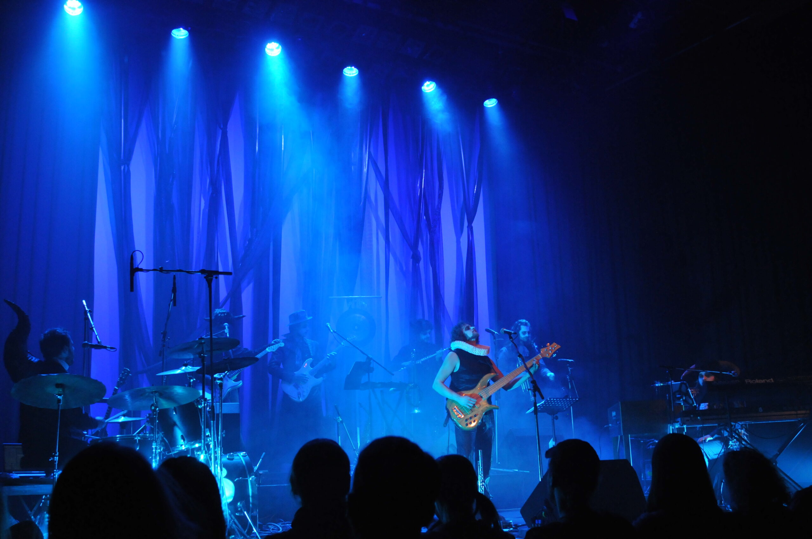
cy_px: 270
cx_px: 406
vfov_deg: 36.8
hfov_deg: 53.2
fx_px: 811
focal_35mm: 36
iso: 1600
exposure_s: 1/60
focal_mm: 24
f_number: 4
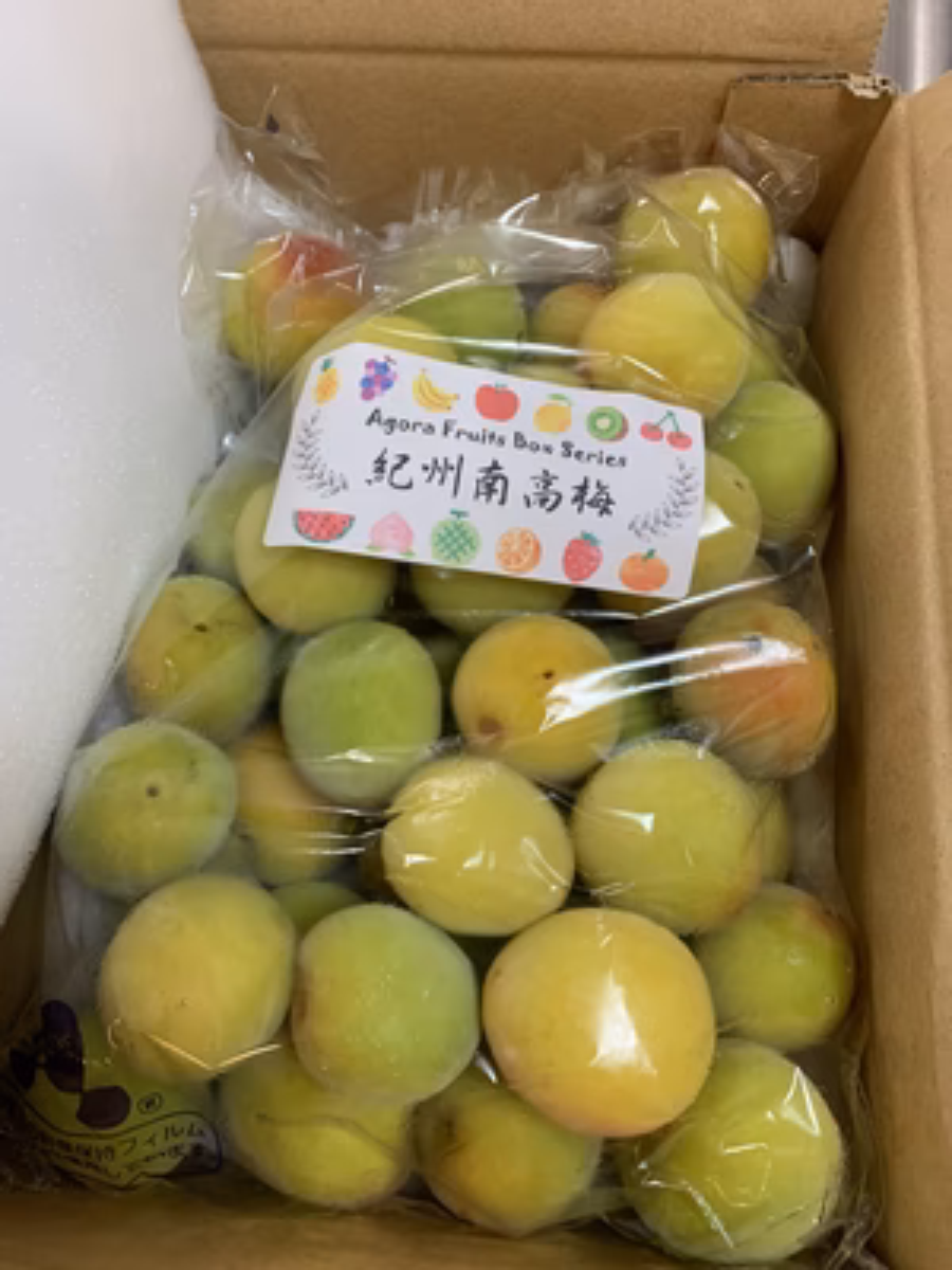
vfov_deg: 67.3
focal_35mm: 26
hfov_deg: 53.1
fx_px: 953
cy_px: 635
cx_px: 476
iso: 200
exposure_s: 1/60
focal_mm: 4.25
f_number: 1.8
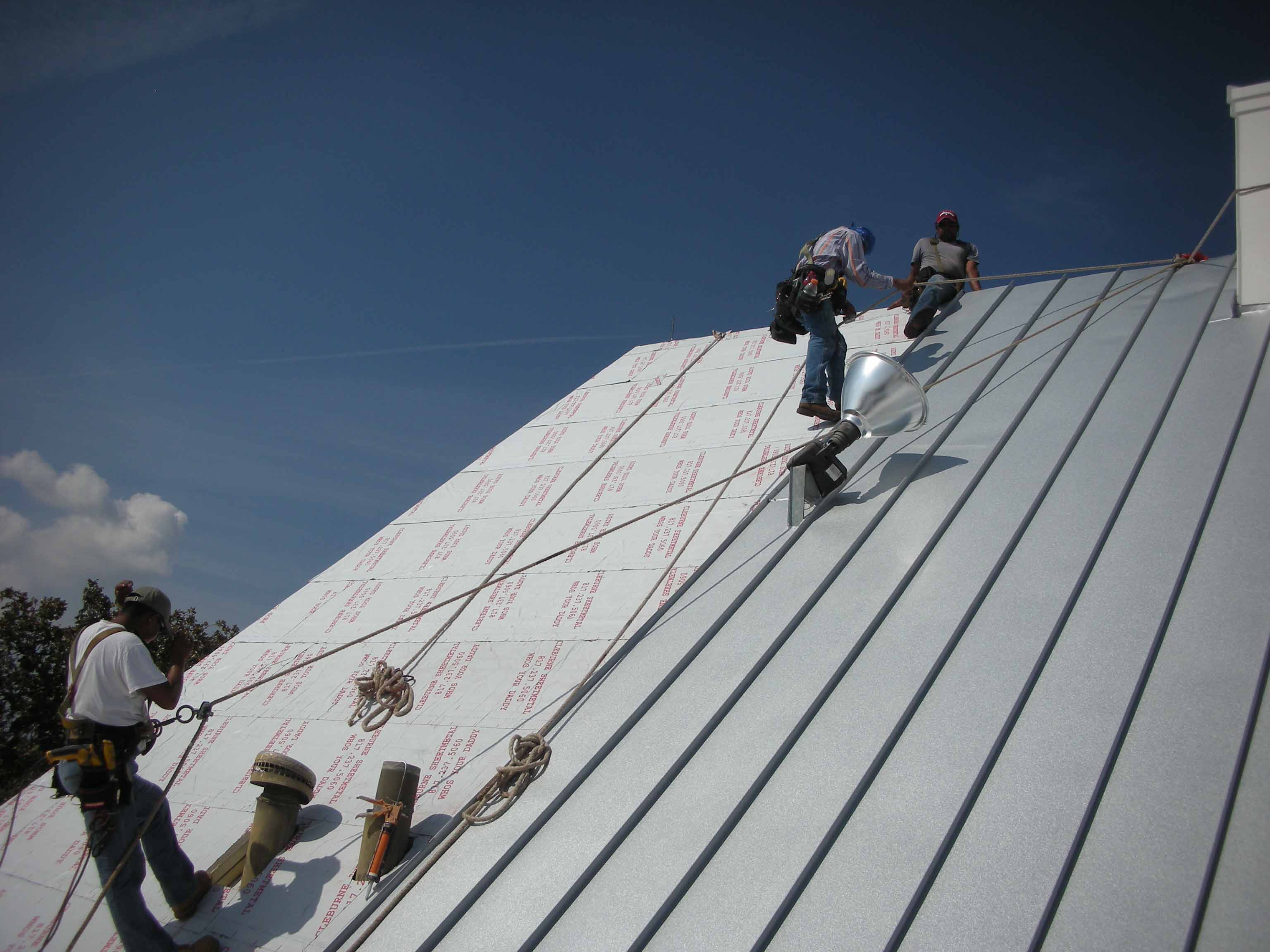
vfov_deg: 40.7
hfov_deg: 52.6
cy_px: 476
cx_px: 635
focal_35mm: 35
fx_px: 1284
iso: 50
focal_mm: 5.8
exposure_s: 1/404
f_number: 7.9
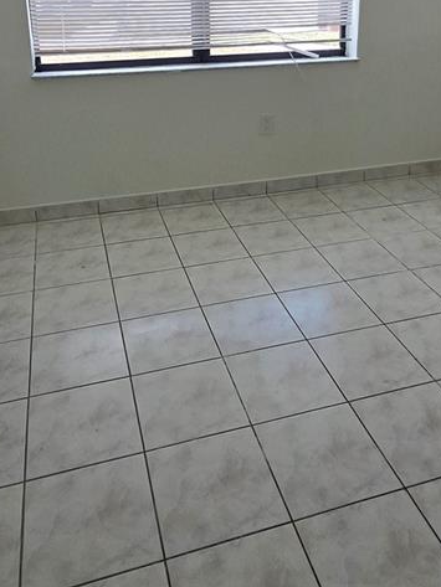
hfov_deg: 43.0
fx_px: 560
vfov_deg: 52.7
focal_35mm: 33
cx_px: 231
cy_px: 141
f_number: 2.2
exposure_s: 1/120
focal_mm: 1.7
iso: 40
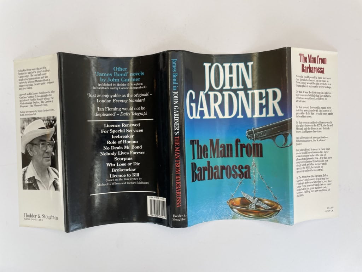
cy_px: 136
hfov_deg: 67.3
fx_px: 272
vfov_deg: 53.1
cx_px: 181
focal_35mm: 26
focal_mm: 4.2
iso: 32
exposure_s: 1/255
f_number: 1.6
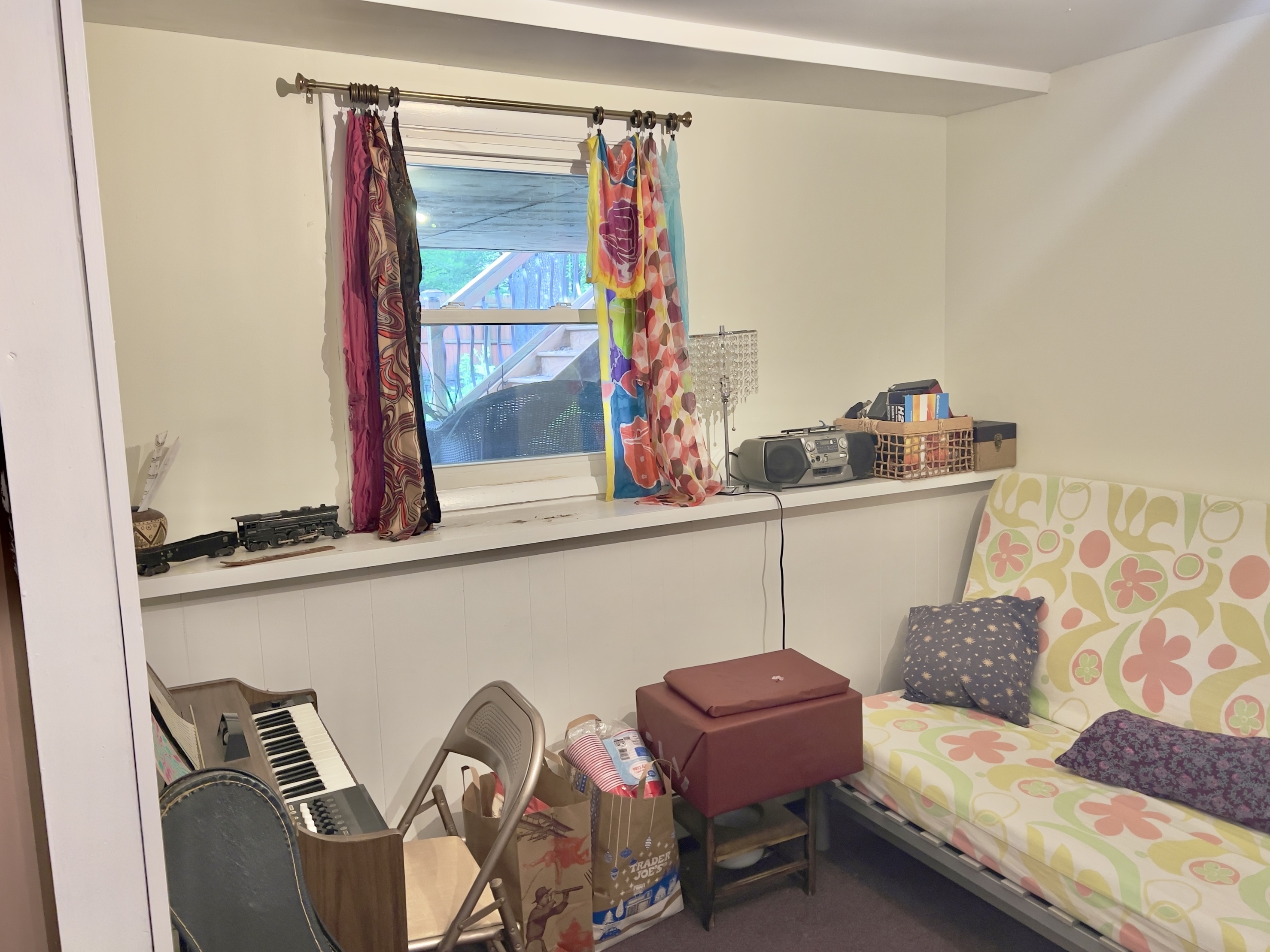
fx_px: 991
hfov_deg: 65.3
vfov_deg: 51.4
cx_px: 656
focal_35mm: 27
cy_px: 467
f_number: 1.5
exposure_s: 1/60
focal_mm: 5.7
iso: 200
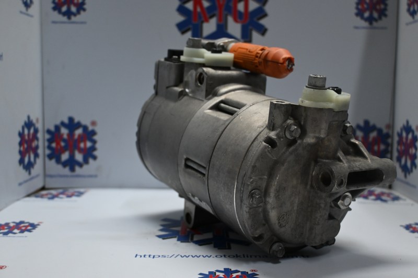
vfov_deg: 32.4
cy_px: 139
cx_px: 209
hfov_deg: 47.2
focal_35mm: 41
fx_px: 479
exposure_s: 1/125
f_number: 4.5
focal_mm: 27.5
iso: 900
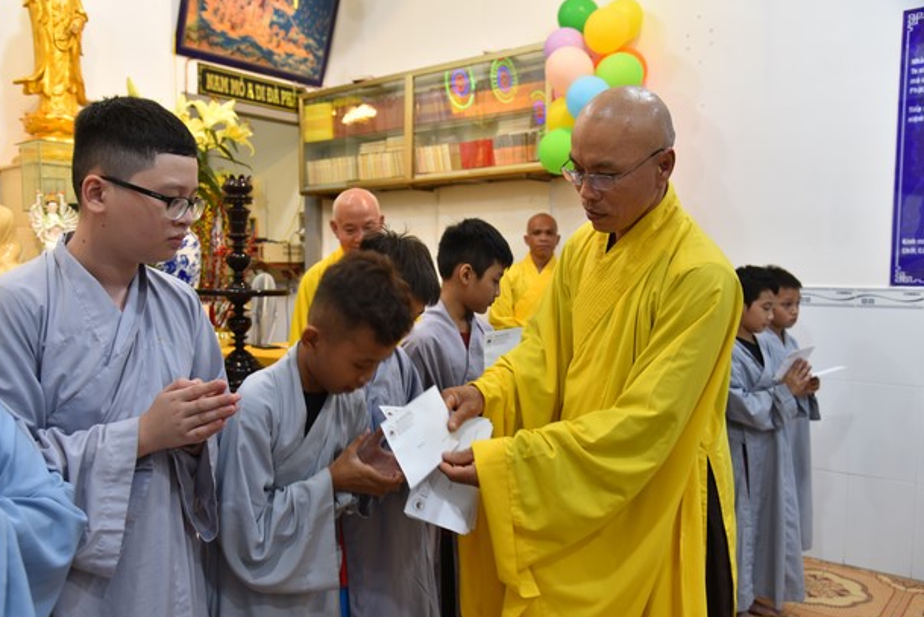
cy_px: 326
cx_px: 448
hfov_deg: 58.7
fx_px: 822
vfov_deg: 41.2
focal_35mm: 32
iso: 450
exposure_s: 1/60
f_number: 4
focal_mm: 30
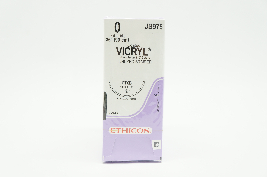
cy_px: 88
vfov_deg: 23.7
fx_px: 422
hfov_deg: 35.1
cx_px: 134
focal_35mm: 57
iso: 400
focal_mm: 38
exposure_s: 1/30
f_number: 7.1
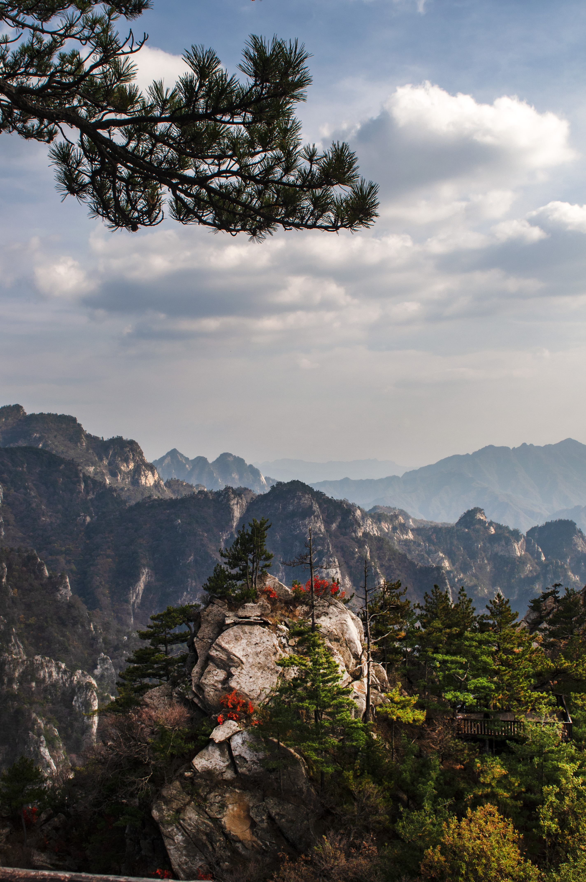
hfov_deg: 36.8
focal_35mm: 36
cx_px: 293
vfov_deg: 53.2
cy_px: 441
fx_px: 881
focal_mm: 24
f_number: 8
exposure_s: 1/320
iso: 100
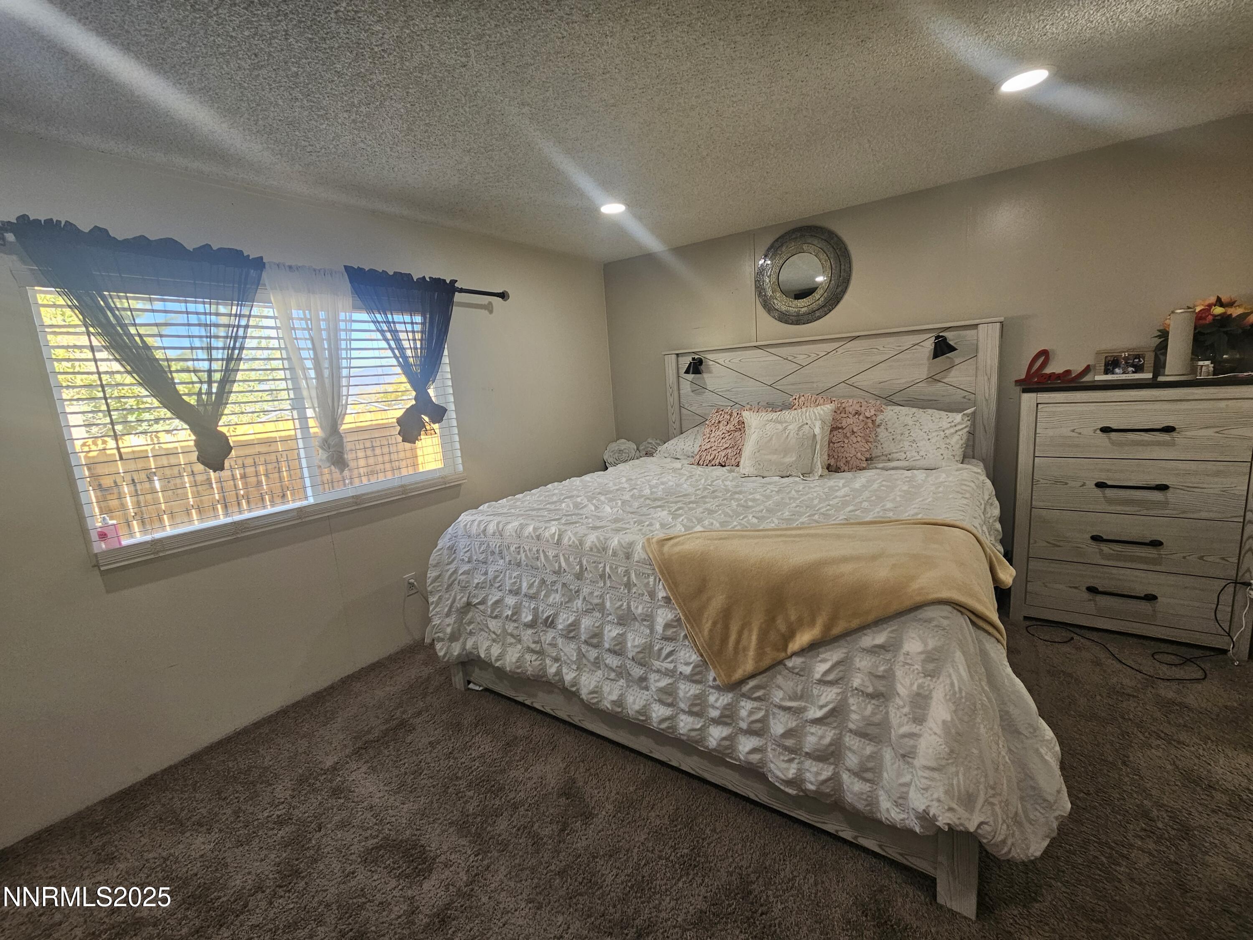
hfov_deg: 106.2
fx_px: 471
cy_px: 470
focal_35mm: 13
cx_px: 626
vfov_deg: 89.9
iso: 125
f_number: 2.2
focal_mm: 2.2
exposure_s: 1/60
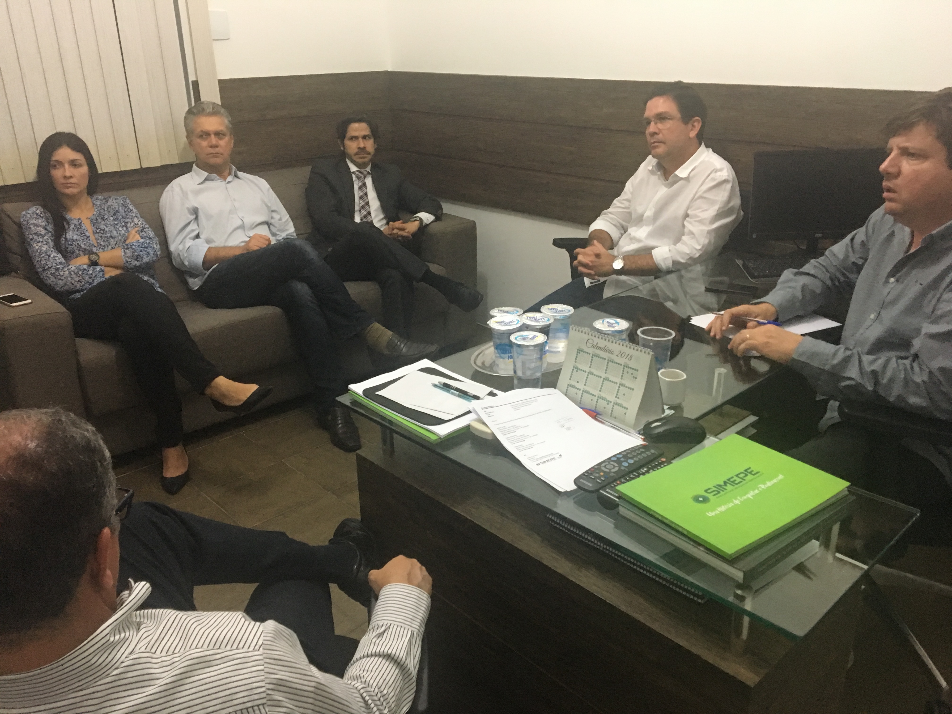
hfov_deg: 61.7
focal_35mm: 29
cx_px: 476
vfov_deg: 48.2
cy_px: 357
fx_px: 798
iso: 200
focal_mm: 4.15
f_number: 2.2
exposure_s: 1/30
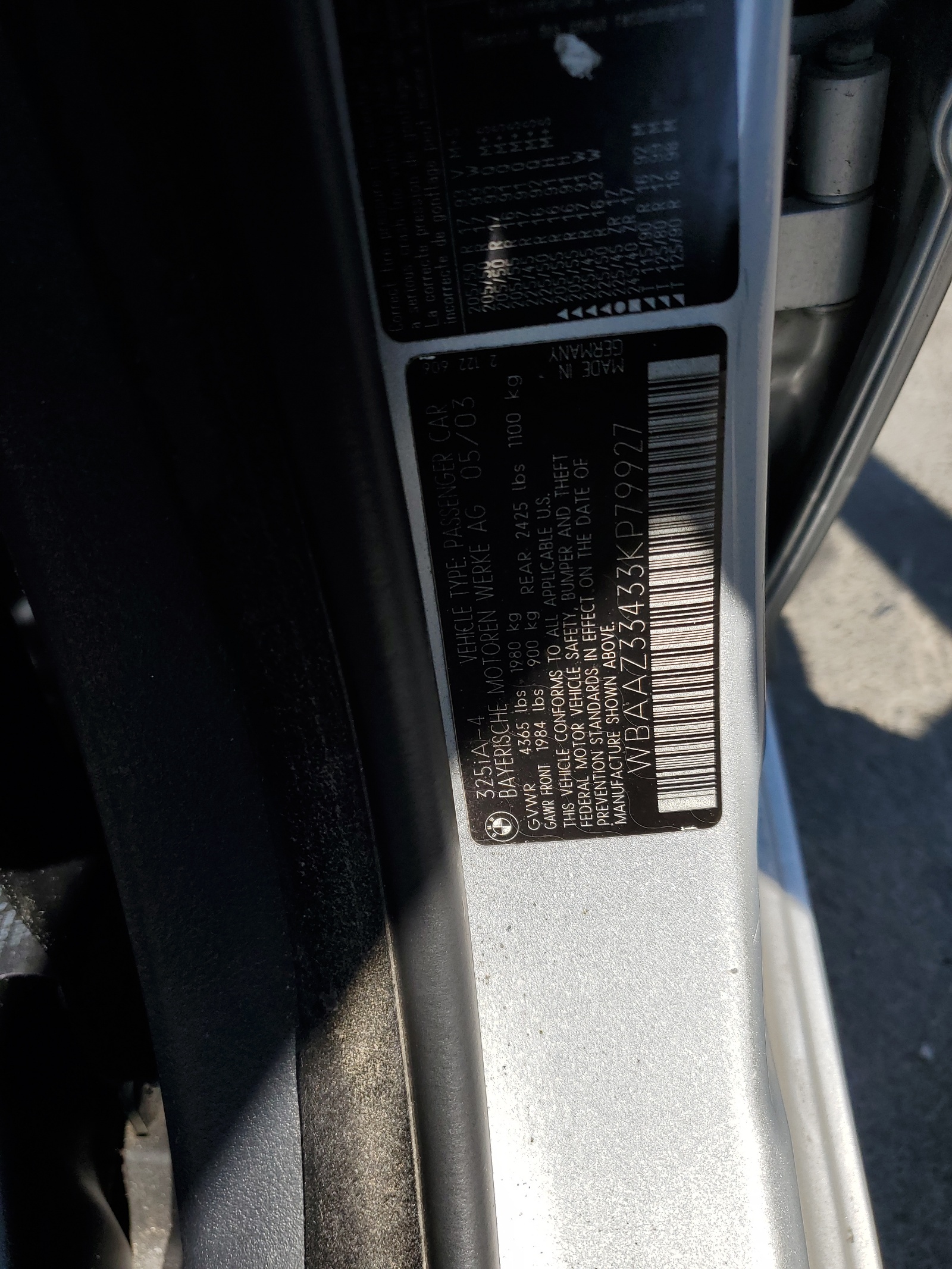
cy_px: 634
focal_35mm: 26
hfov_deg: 53.1
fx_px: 953
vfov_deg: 67.3
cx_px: 476
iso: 50
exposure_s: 1/2500
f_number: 1.5
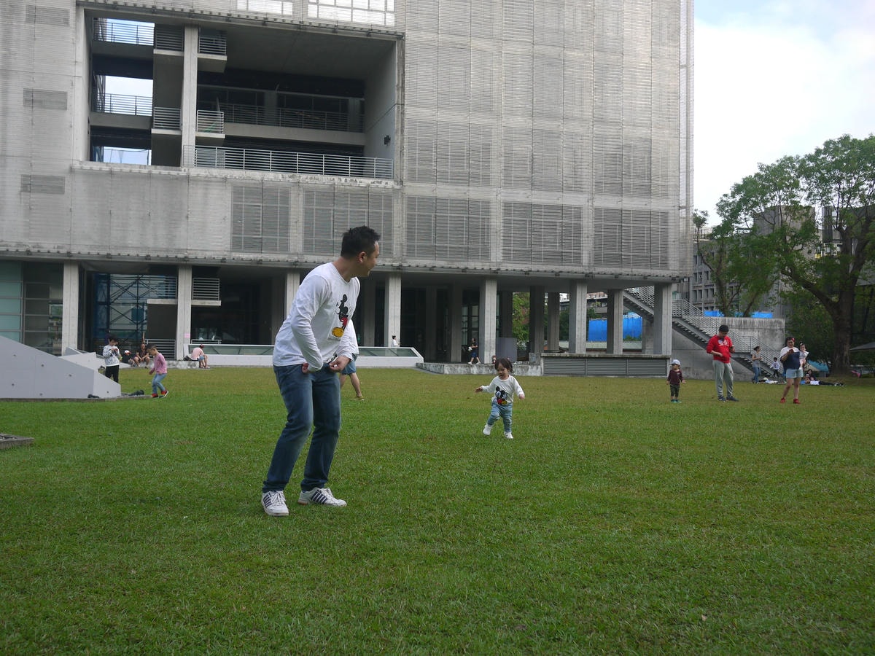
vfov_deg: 36.0
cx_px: 438
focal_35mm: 40
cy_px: 328
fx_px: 1011
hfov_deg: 46.8
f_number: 4
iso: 160
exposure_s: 1/640
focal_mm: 20
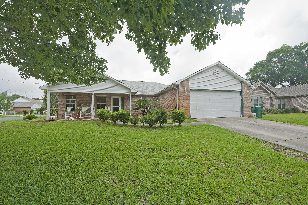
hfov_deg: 104.3
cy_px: 102
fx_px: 120
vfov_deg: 81.1
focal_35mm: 14
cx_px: 154
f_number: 10
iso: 400
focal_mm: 14
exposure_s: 1/250
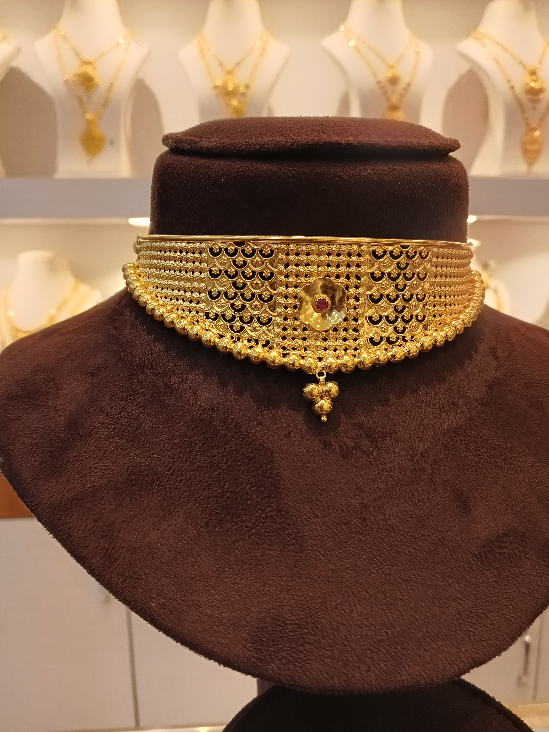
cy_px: 366
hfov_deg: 51.4
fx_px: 571
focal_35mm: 27
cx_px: 274
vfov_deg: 65.3
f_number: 1.8
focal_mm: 3.61
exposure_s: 1/100
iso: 64
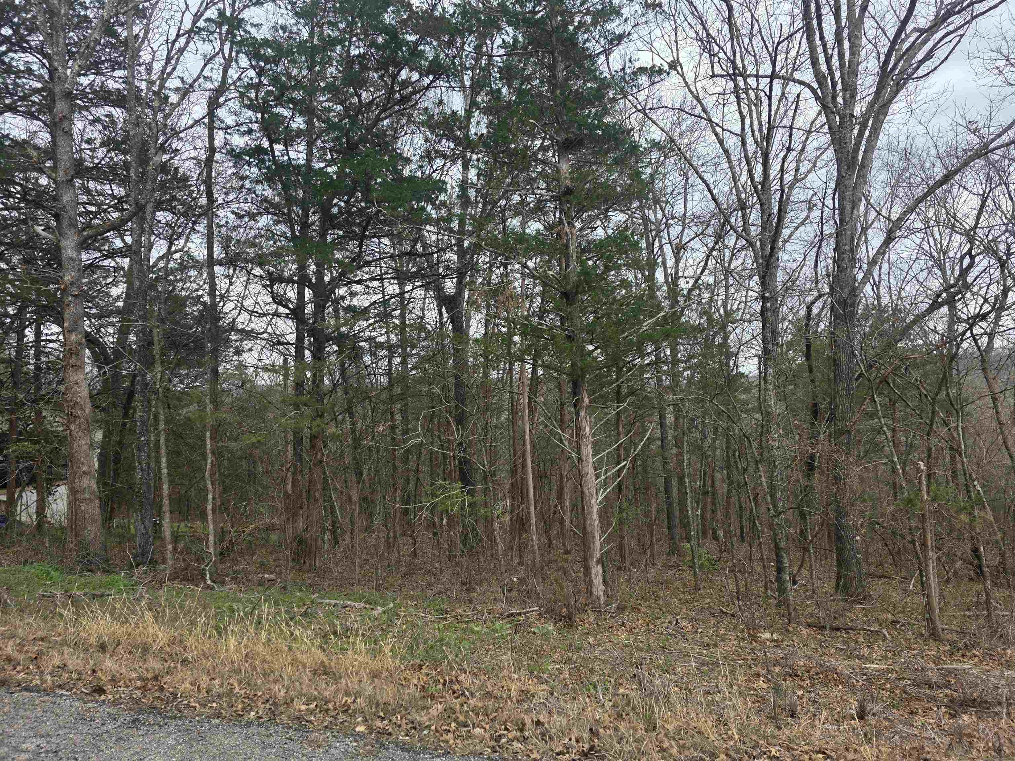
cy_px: 380
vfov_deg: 58.9
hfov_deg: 73.9
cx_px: 508
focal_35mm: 23
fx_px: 674
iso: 32
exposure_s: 1/359
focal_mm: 6.3
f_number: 1.7
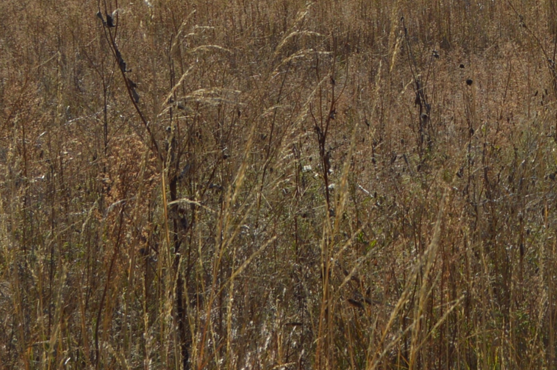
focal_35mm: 196
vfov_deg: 6.9
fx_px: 3031
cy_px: -111
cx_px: 1105
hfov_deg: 9.8
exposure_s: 1/400
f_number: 10
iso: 100
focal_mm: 31
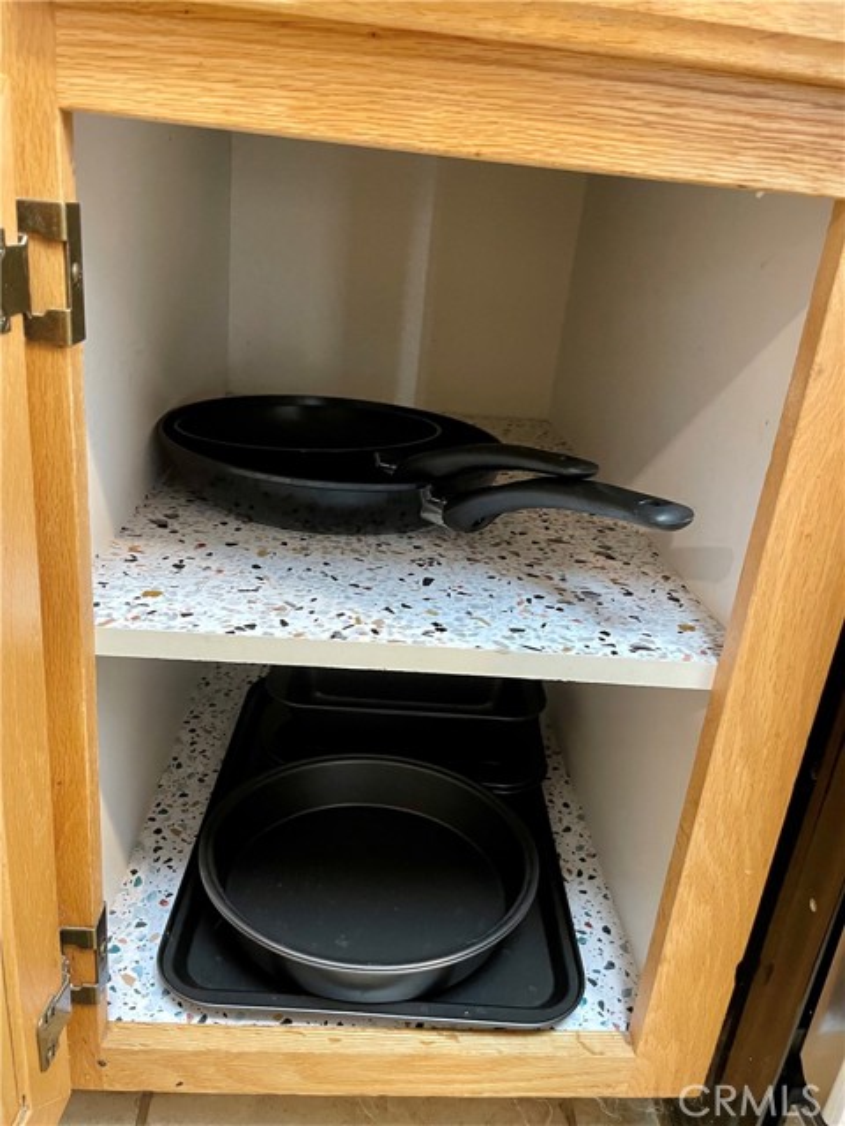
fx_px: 846
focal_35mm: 26
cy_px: 563
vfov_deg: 67.3
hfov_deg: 53.1
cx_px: 422
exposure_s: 1/40
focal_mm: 4.2
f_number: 1.6
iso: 400
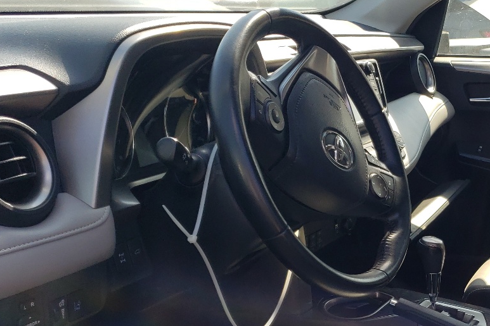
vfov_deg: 23.8
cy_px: 258
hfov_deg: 33.6
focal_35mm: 56
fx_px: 762
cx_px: 449
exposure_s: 1/1000
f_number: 1.5
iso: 50
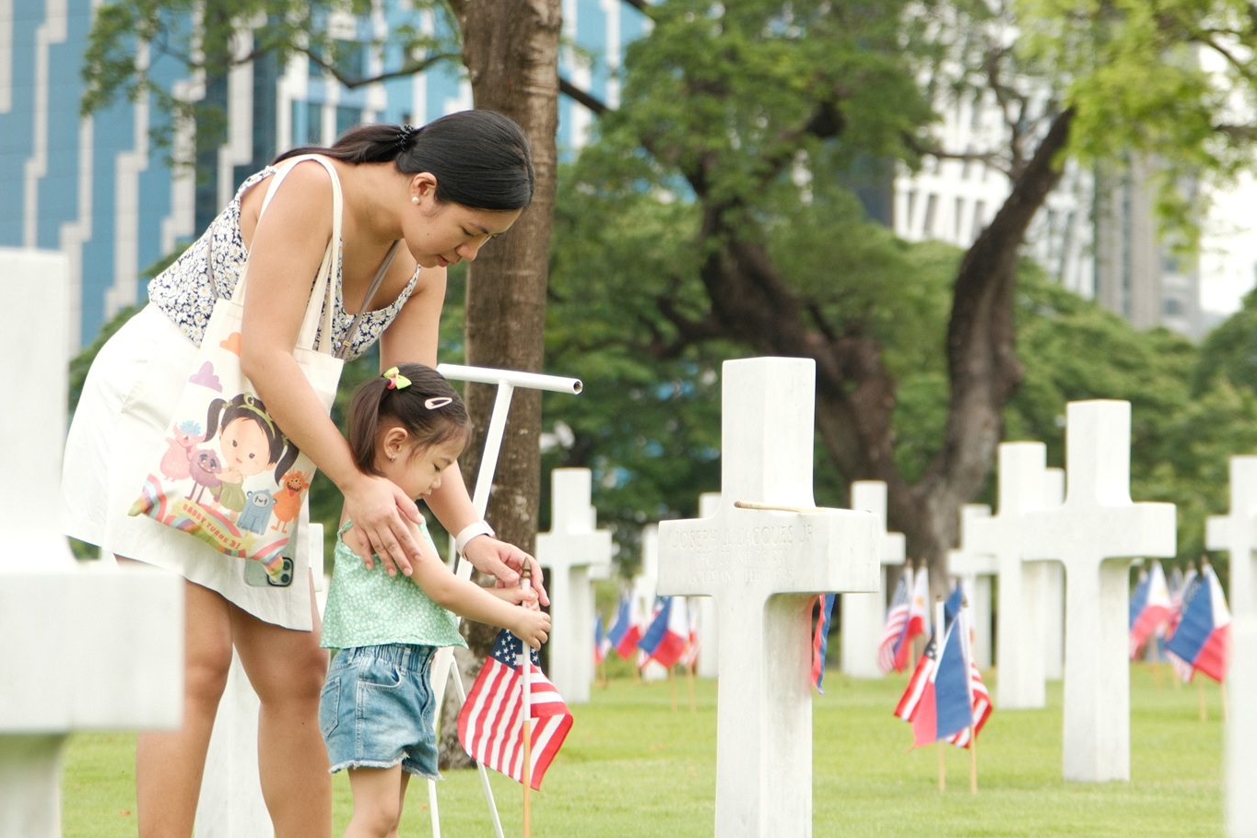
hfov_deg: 12.1
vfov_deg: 8.1
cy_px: 479
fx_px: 5935
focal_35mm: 170
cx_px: 734
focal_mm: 80
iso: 125
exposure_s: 1/100
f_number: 4
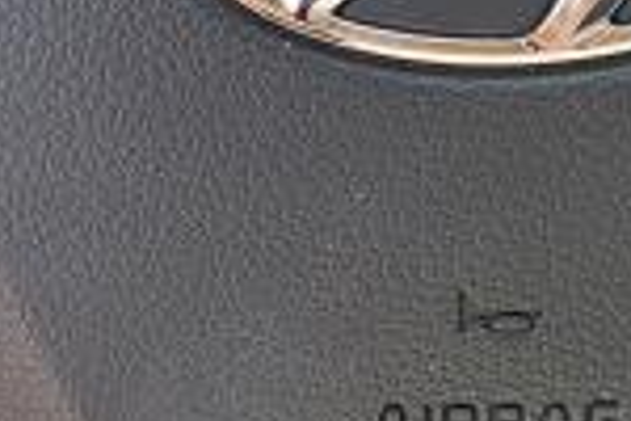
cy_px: 109
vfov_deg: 11.9
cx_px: 446
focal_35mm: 115
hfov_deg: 17.7
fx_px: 2016
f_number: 1.8
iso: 40
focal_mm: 5.4
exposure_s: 1/124
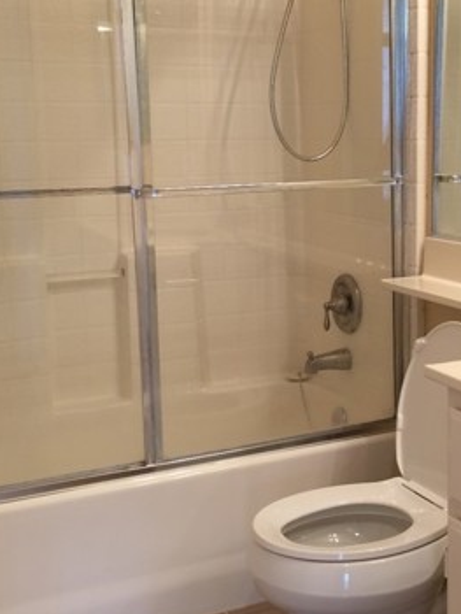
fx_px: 940
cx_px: 354
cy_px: 267
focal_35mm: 53
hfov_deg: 27.1
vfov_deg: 36.1
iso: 100
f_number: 2.2
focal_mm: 4.15
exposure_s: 1/30
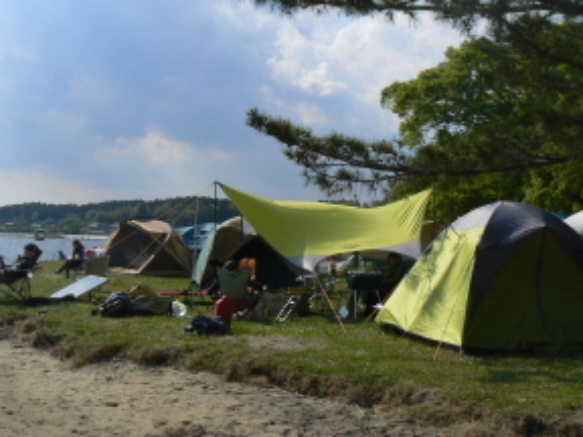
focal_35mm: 50
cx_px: 233
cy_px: 198
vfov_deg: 29.1
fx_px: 842
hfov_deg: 38.0
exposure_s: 1/400
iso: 80
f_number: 7.1
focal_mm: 6
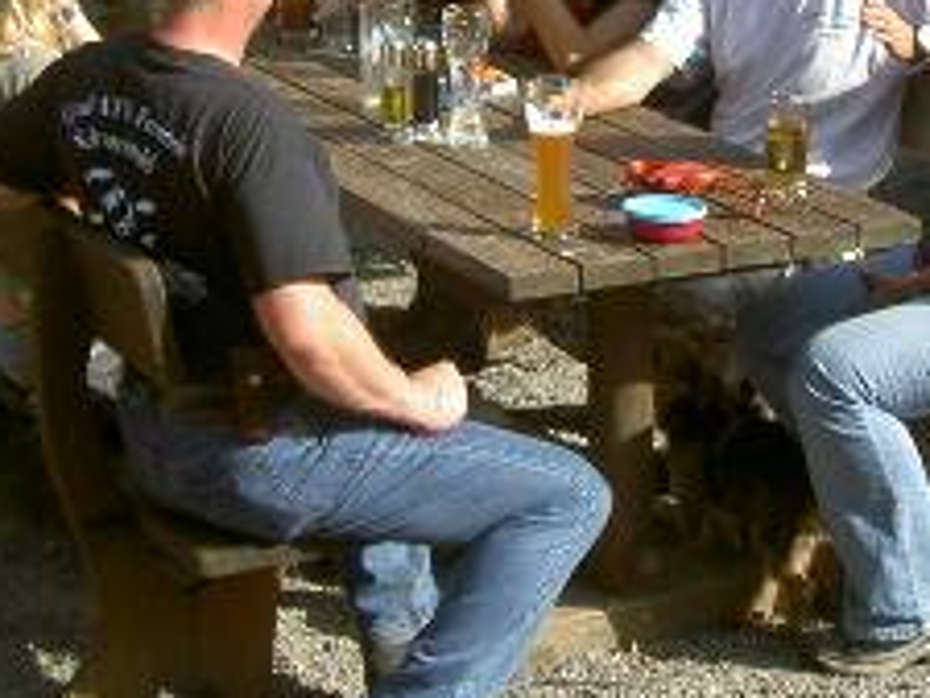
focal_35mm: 111
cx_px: 504
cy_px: -120
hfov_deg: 17.7
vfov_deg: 13.0
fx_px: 2984
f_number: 4.7
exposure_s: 1/320
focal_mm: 8
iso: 100
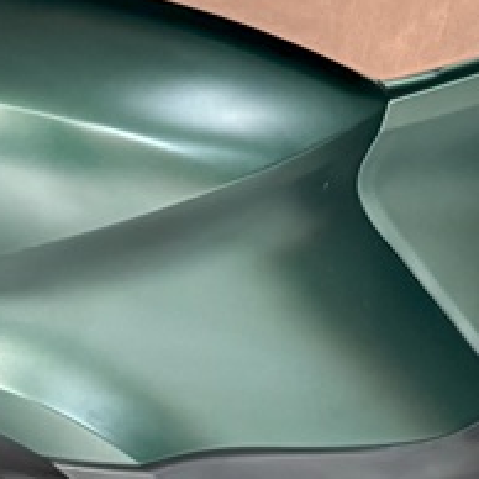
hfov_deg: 11.3
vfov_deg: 11.3
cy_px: -84
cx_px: 519
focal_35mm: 152
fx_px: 2380
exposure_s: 1/60
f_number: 1.6
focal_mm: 5.96
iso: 500
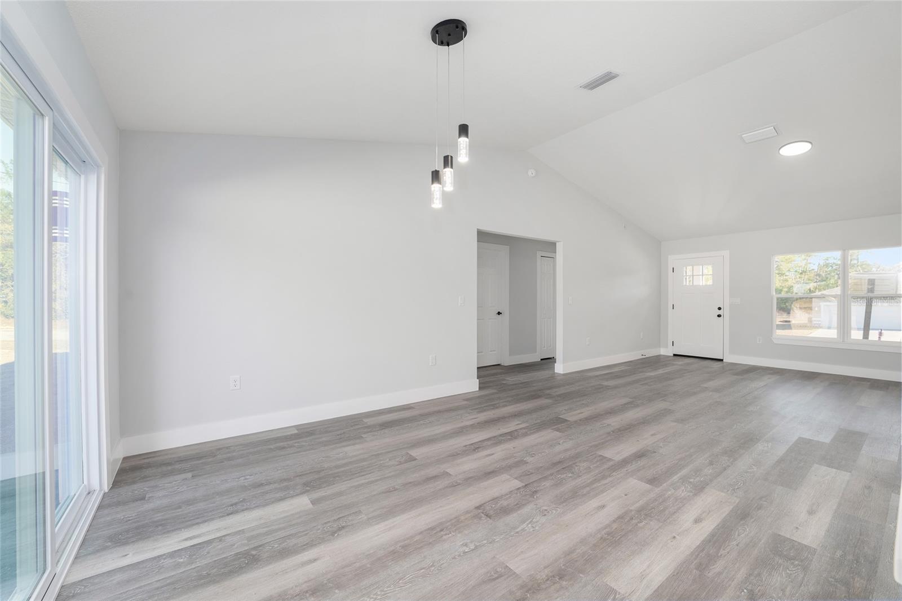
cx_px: 451
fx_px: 351
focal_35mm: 14
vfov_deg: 81.2
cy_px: 300
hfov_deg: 104.3
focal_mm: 14
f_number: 7.1
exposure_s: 1/15
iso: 400
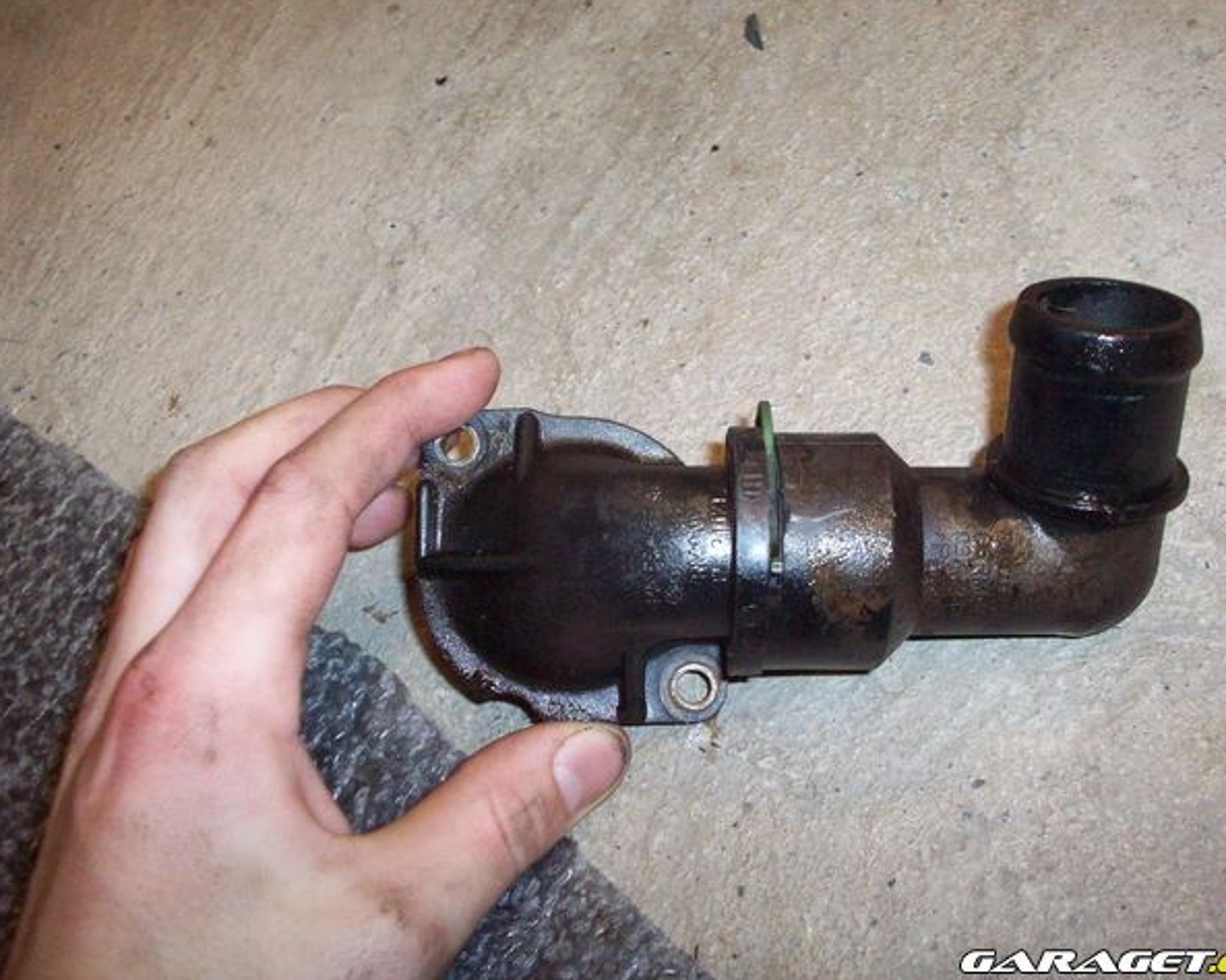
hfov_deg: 46.8
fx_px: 1415
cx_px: 653
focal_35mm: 39
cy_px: 486
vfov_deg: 38.2
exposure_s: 1/64
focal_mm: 6.2
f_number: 2.8
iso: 200
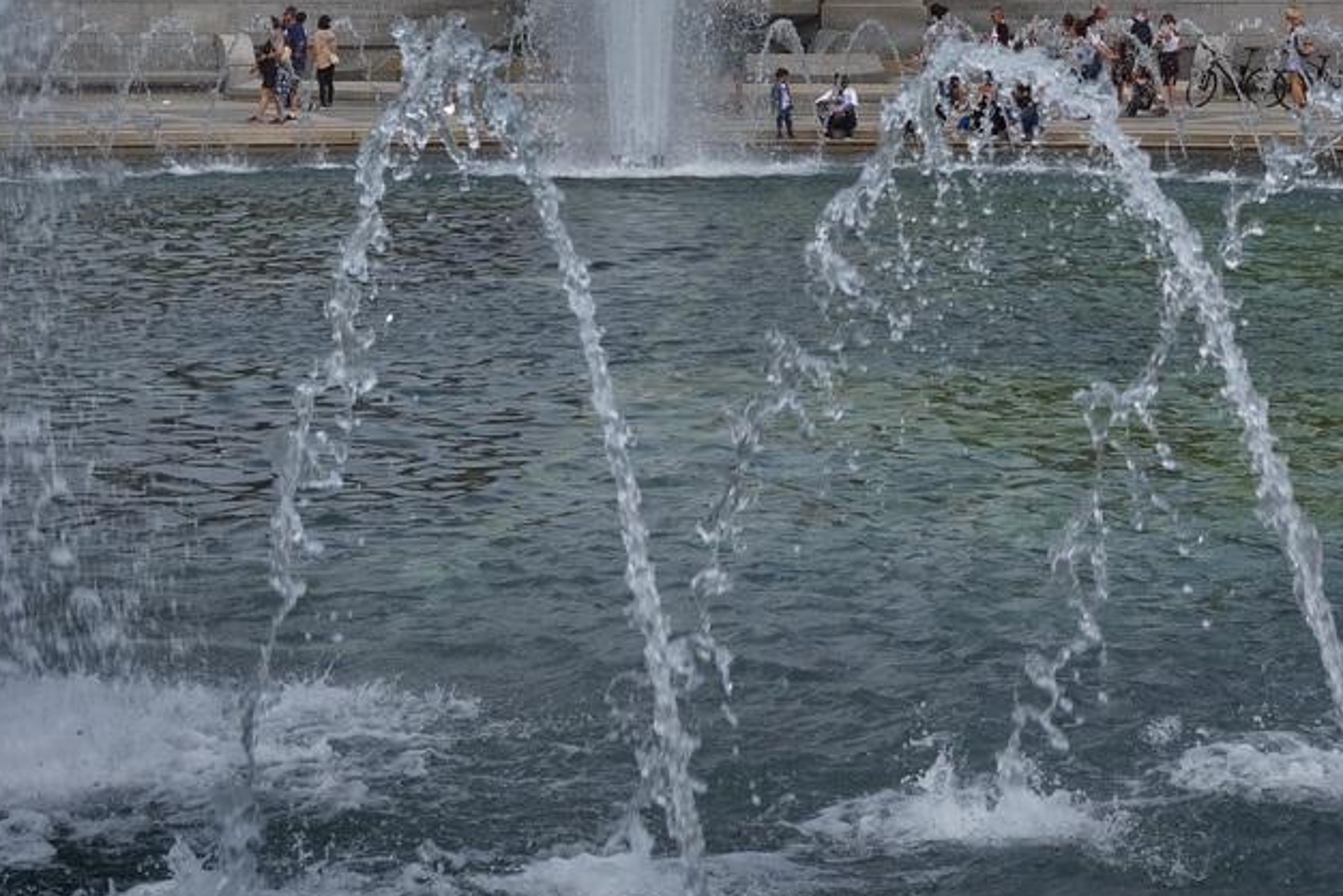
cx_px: 798
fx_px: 5038
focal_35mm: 135
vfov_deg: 10.1
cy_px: 4
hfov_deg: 15.2
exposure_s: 1/320
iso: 100
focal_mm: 66
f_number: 9
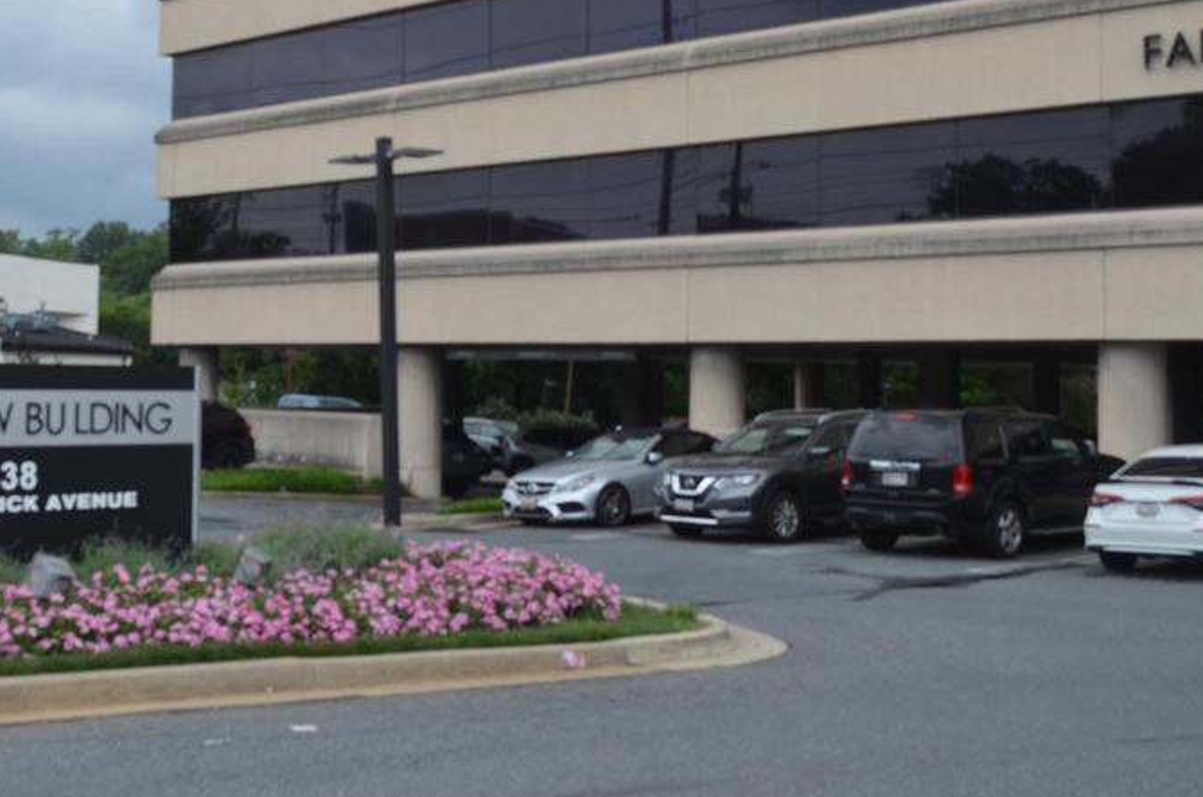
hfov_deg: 35.8
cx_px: 364
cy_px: 255
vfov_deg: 24.4
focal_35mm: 55
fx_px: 1834
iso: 160
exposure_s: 1/250
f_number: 8
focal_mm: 24
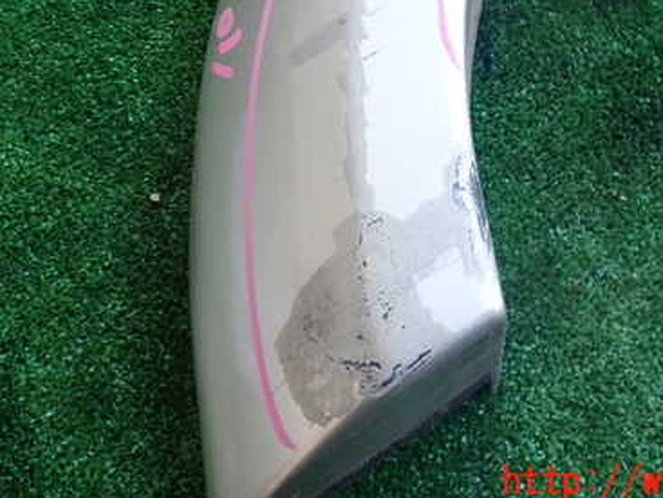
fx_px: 939
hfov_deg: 38.8
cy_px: 99
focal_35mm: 49
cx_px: 369
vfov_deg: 29.1
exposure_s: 1/125
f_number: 2.3
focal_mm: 5.4
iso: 200
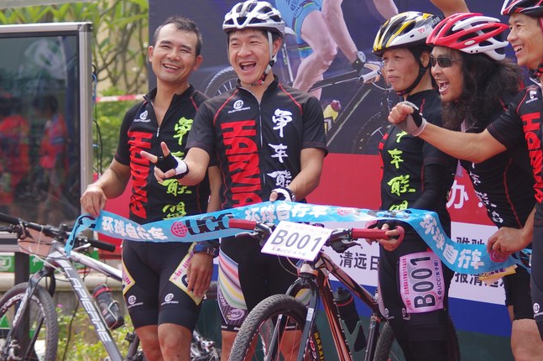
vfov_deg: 6.3
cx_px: 270
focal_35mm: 217
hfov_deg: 9.5
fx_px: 3270
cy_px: 220
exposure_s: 1/500
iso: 200
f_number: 4
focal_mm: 77.5
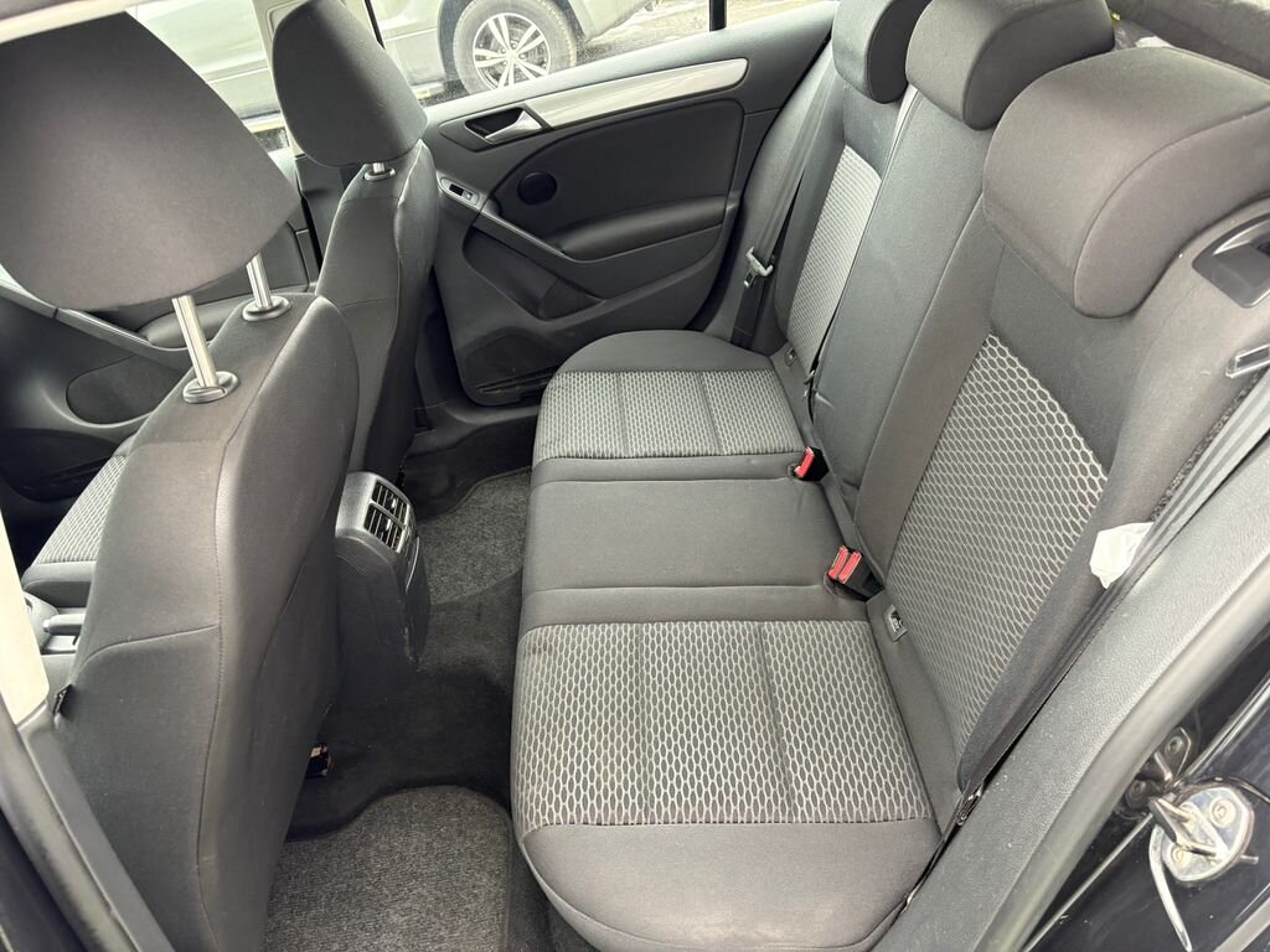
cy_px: 476
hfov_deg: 67.3
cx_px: 635
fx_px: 954
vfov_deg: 53.1
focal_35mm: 26
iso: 200
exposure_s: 1/60
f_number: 1.6
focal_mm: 5.96
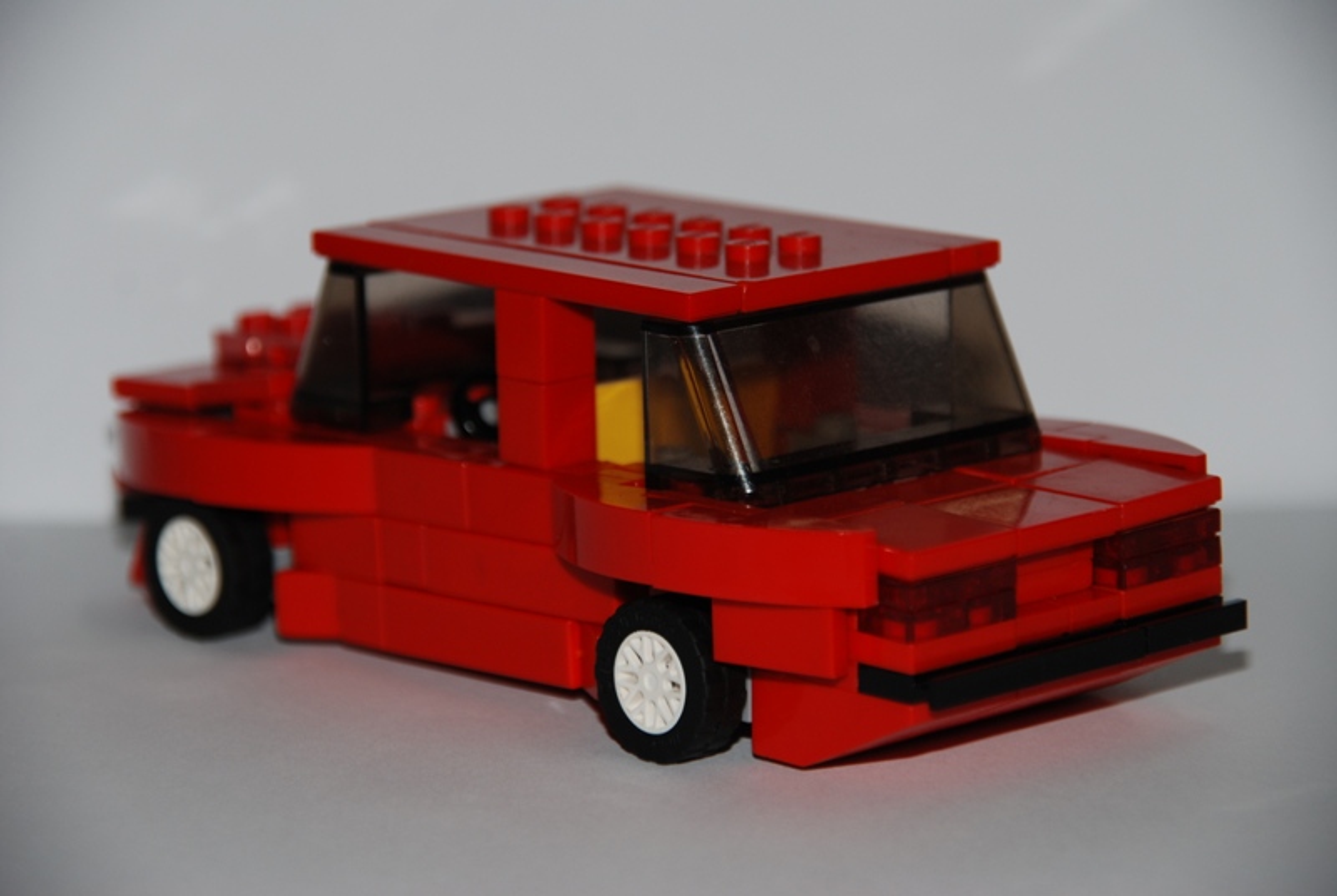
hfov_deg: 11.8
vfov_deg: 7.9
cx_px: 668
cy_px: 448
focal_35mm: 174
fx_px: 6472
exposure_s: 1/60
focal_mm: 116
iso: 200
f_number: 6
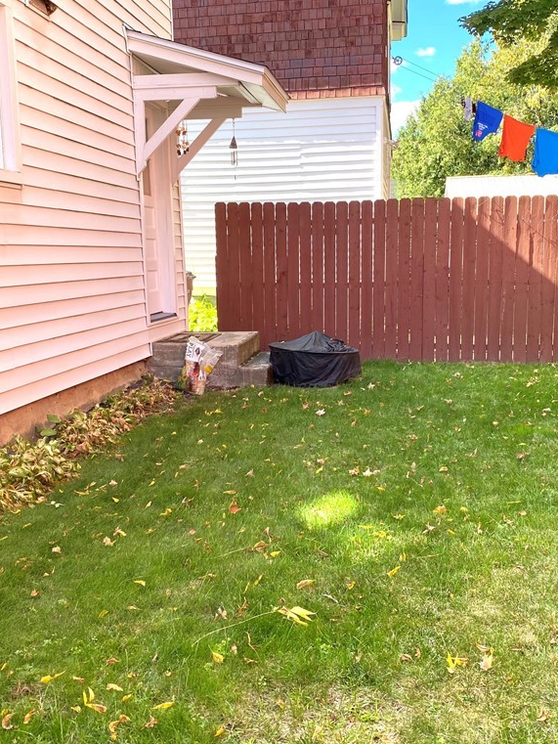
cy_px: 370
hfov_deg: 40.7
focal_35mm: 35
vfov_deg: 52.6
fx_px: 752
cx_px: 286
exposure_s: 1/279
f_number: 1.8
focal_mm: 4.25
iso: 32
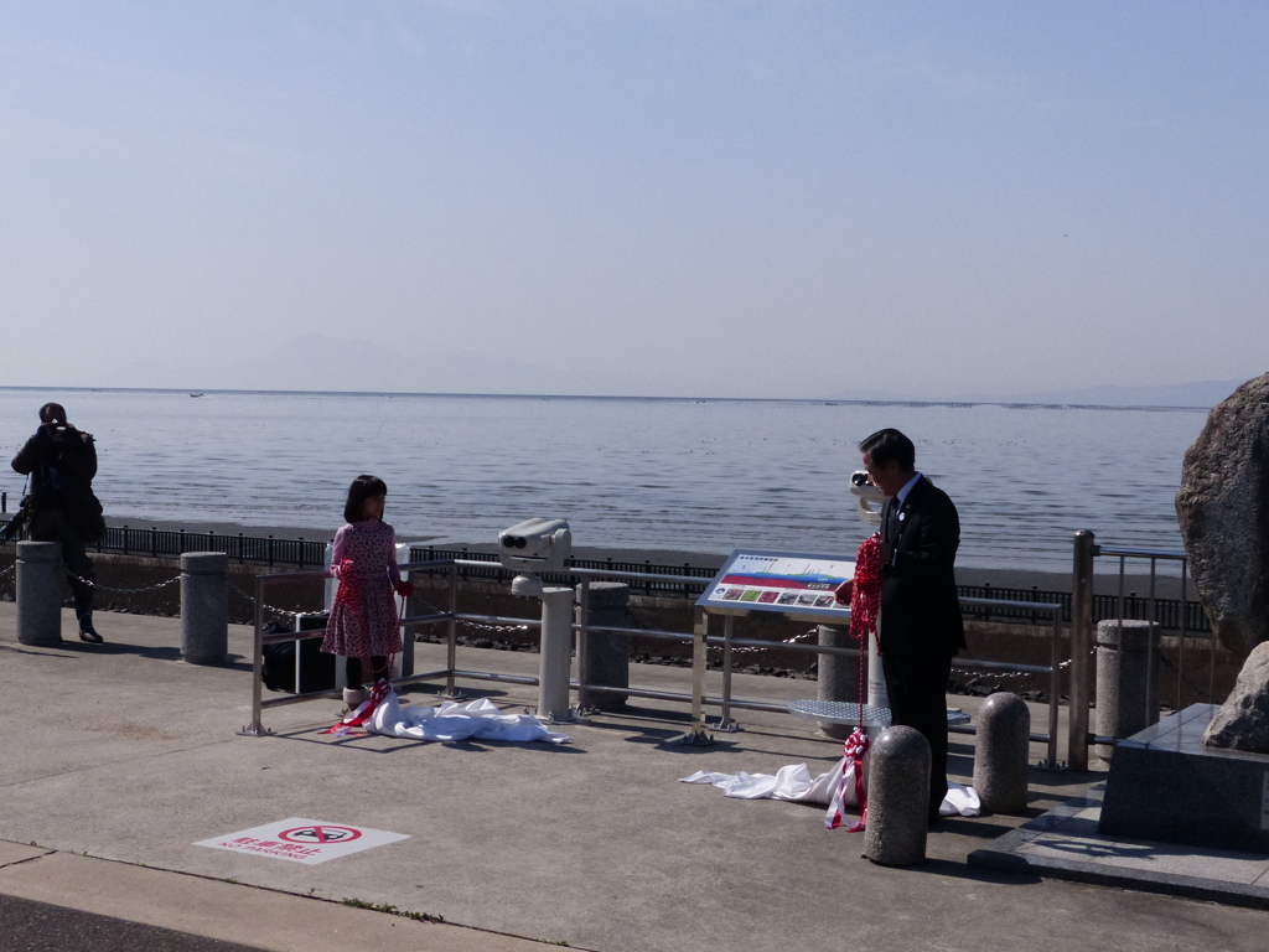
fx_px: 1906
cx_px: 634
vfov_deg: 28.0
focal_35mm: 52
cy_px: 476
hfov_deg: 36.8
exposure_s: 1/1300
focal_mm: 9.4
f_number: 5.6
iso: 320
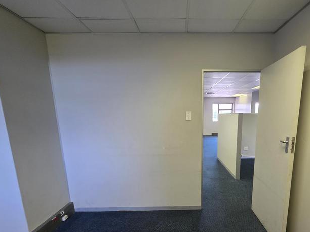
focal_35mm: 17
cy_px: 147
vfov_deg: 73.3
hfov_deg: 90.2
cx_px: 182
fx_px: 152
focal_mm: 2.2
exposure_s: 1/100
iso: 250
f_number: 1.9
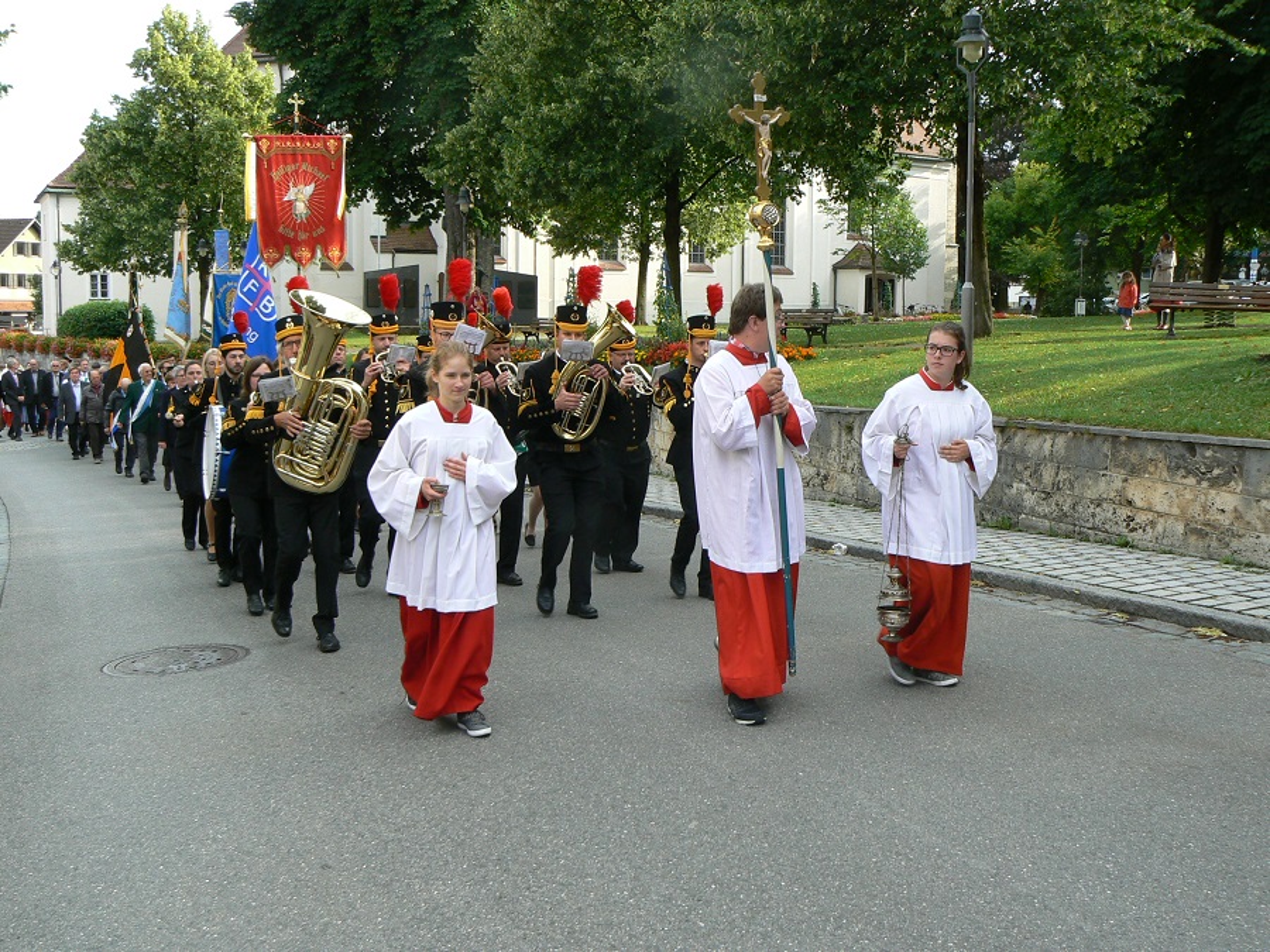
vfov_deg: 39.7
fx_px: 1321
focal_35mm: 36
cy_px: 476
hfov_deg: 51.4
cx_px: 635
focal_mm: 6
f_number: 5.6
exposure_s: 1/100
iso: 80
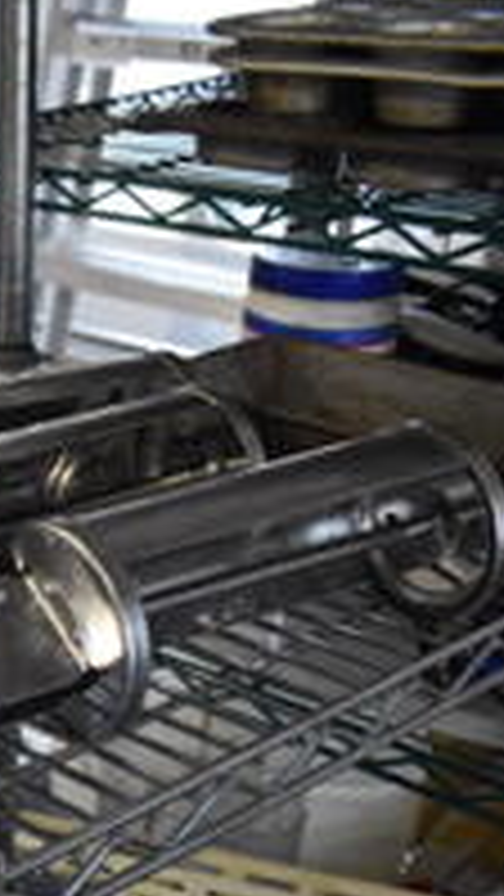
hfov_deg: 15.1
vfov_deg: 30.4
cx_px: -436
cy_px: 693
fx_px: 1615
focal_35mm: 68
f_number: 3.5
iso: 2200
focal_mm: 18
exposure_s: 1/125
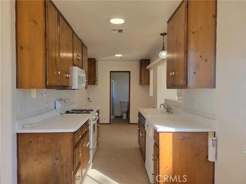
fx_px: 185
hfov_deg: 67.3
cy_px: 92
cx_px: 123
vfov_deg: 53.1
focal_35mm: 26
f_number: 1.8
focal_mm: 5.4
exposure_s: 1/172
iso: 40
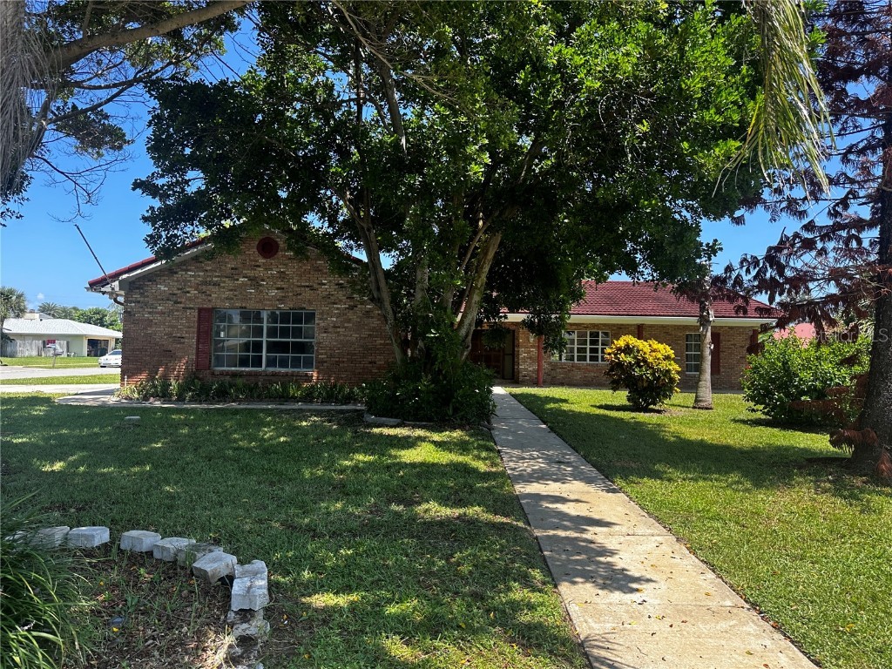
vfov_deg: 56.8
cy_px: 334
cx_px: 446
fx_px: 618
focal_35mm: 24
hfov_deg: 71.6
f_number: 1.78
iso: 80
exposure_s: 1/1183
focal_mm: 6.86
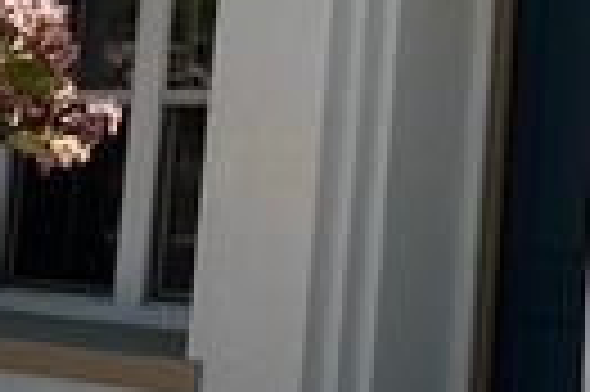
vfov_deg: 9.6
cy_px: -246
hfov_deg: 13.5
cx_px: 1031
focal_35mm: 138
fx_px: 2259
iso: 50
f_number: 1.5
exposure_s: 1/3571
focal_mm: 5.7
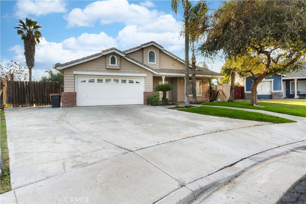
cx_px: 153
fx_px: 145
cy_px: 102
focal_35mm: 17
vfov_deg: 70.5
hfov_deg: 93.3
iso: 400
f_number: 22
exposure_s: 1/20
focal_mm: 17
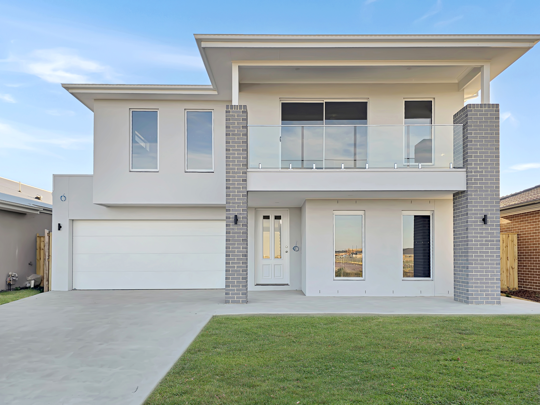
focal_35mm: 23
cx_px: 270
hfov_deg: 73.9
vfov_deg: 58.9
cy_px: 202
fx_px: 359
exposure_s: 1/606
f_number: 1.7
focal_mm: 6.3
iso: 12
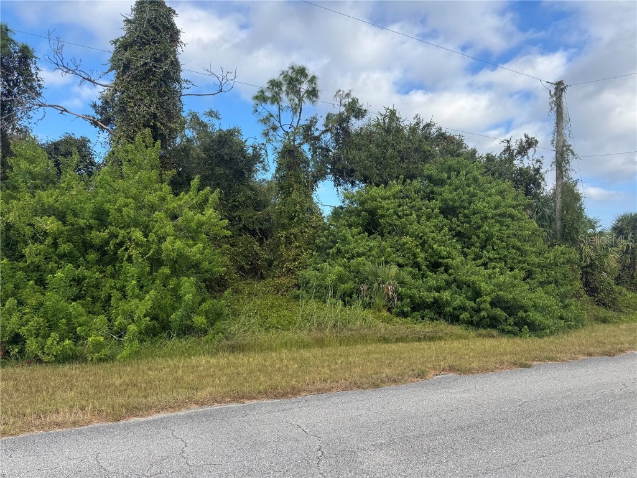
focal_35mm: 24
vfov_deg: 56.8
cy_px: 239
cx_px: 318
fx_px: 442
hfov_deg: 71.6
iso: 80
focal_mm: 6.76
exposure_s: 1/1637
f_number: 1.78
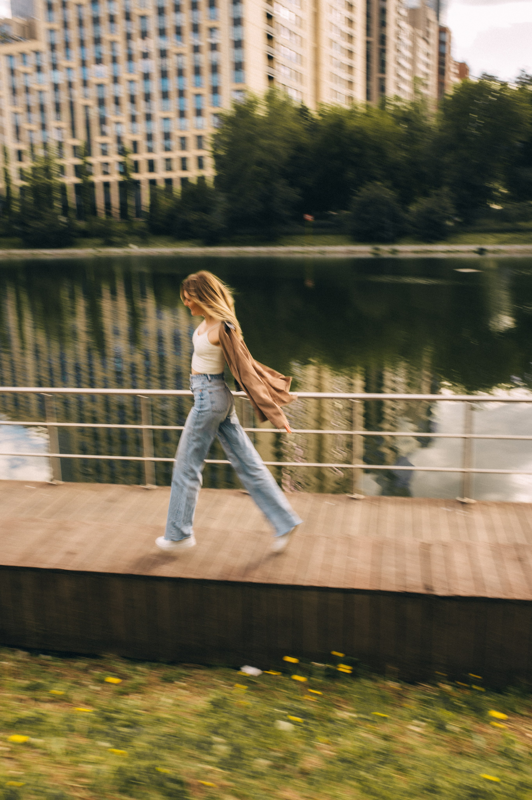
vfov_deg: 54.5
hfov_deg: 37.8
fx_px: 777
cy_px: 400
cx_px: 266
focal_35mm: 35
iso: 50
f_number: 10
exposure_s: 1/40
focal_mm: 35
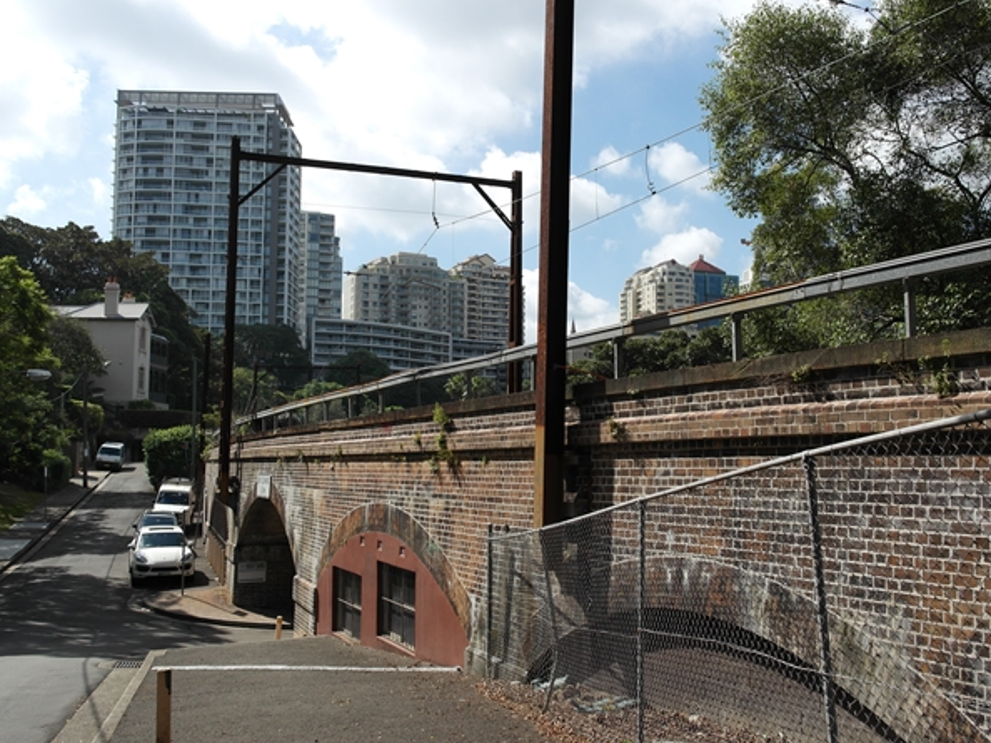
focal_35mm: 34
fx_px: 973
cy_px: 361
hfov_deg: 53.9
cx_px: 527
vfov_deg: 41.8
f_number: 7.1
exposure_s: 1/320
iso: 100
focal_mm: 20
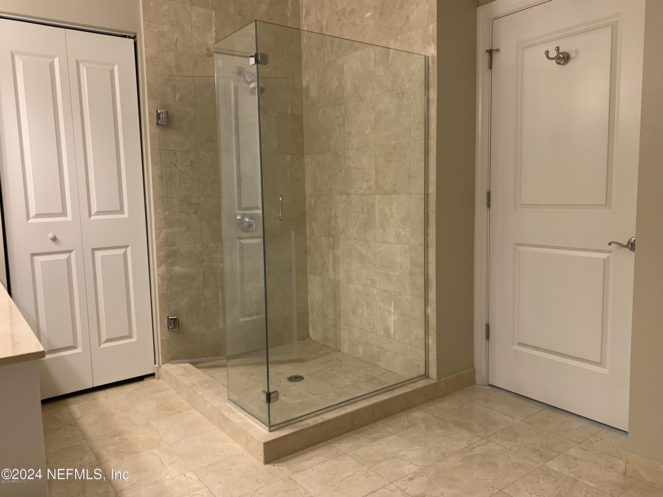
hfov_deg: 67.3
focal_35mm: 26
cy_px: 248
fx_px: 498
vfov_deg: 53.1
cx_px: 332
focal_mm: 4.25
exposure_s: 1/60
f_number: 1.8
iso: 250
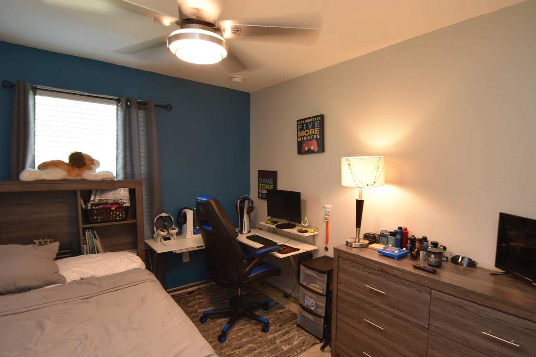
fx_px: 268
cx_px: 293
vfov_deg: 67.2
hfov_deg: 89.8
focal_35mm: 18
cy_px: 198
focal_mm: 10
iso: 800
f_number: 4
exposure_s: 1/60
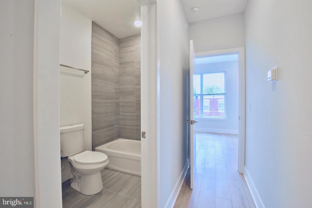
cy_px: 104
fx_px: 130
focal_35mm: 15
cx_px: 156
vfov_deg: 77.4
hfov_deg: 100.3
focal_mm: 10
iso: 100
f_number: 10
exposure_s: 1/5
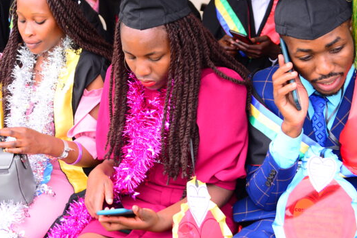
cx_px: 90
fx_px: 734
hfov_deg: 27.0
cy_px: 119
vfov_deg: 18.4
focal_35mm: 74
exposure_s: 1/200
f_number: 4
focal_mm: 38
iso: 200
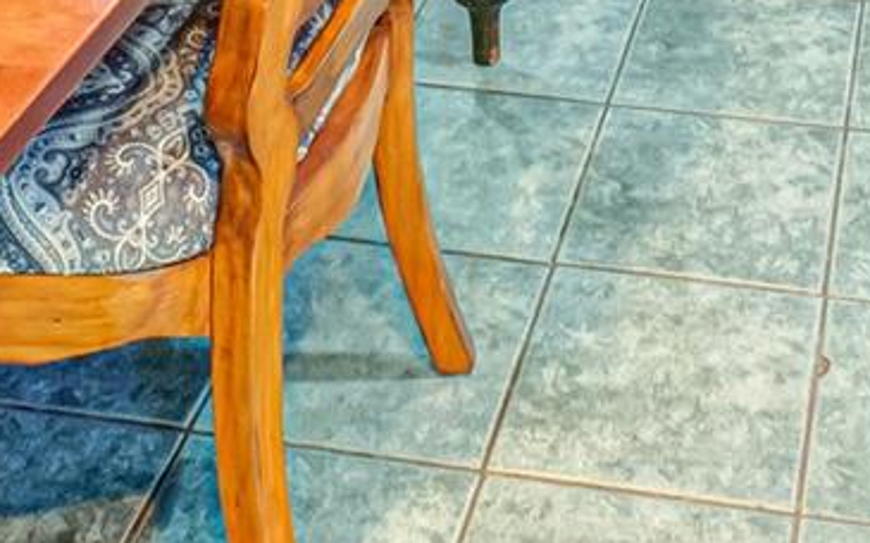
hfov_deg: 25.8
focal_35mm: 80
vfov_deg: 11.3
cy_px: -1015
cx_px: 484
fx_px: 1897
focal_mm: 14
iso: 400
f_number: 11
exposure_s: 1/2
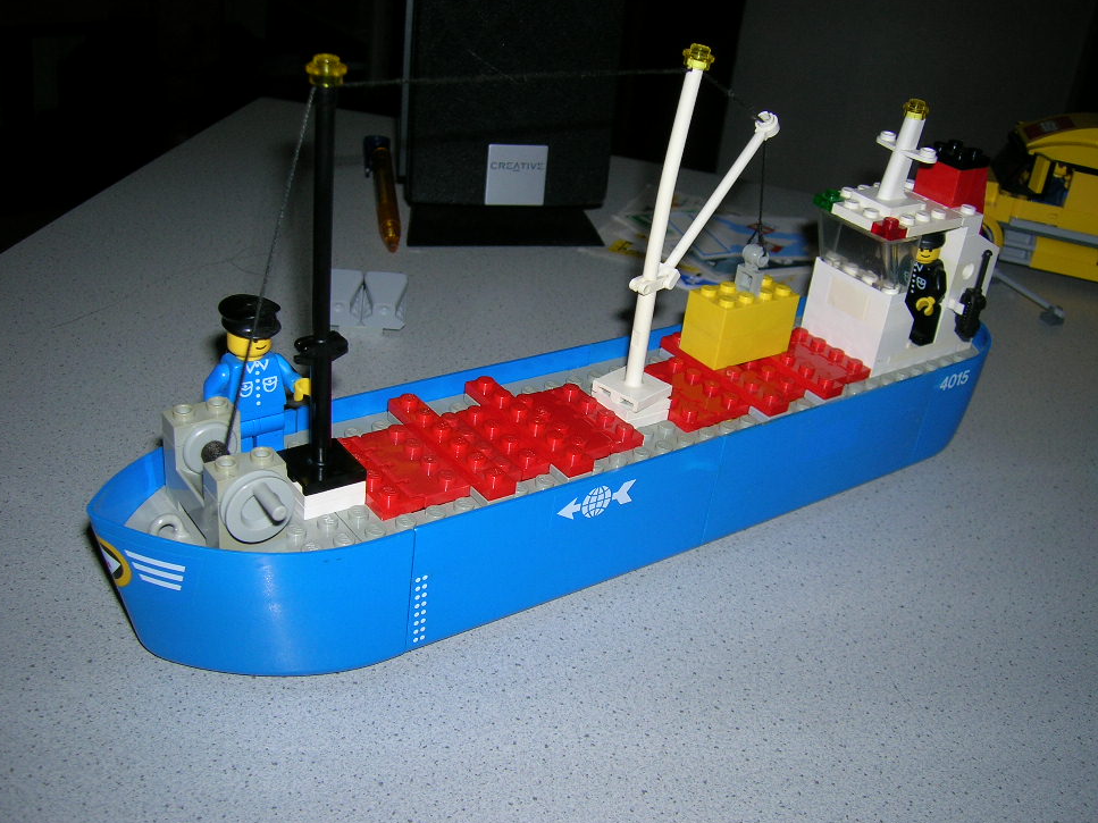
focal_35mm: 36
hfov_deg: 51.3
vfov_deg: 39.6
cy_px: 420
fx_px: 1142
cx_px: 572
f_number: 2.9
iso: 50
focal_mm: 5.7
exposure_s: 1/60.1
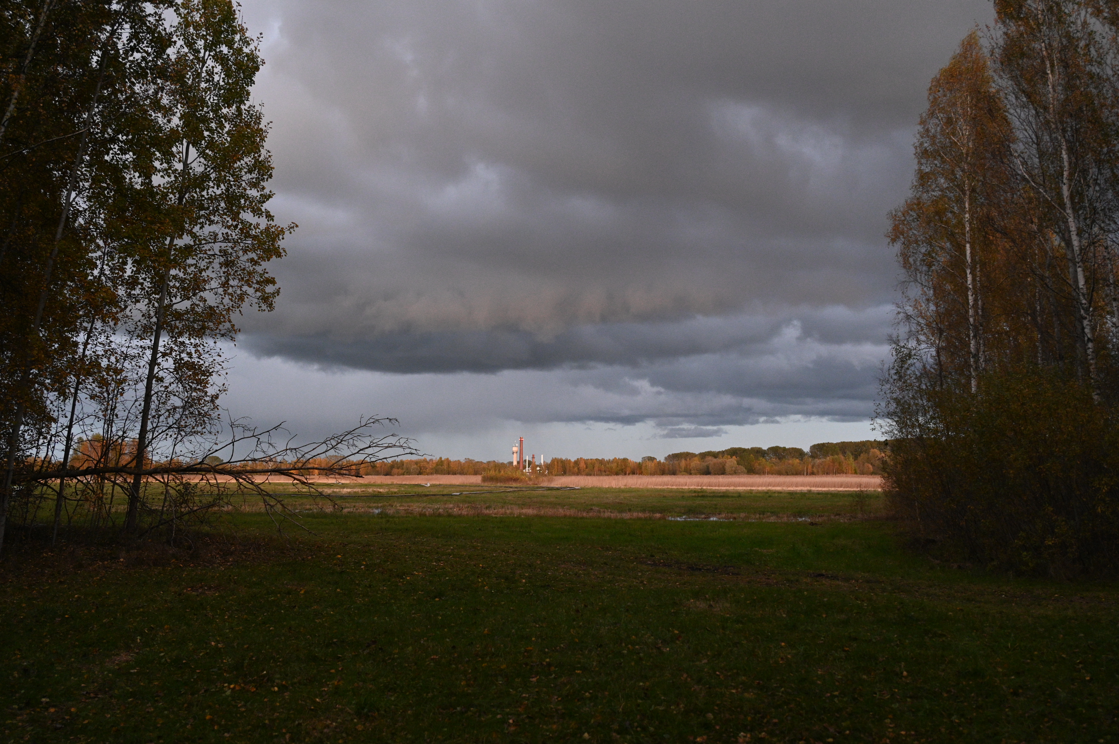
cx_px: 560
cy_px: 372
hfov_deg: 58.7
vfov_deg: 41.1
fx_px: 994
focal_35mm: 32
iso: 4000
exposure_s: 1/100
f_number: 4
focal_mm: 32
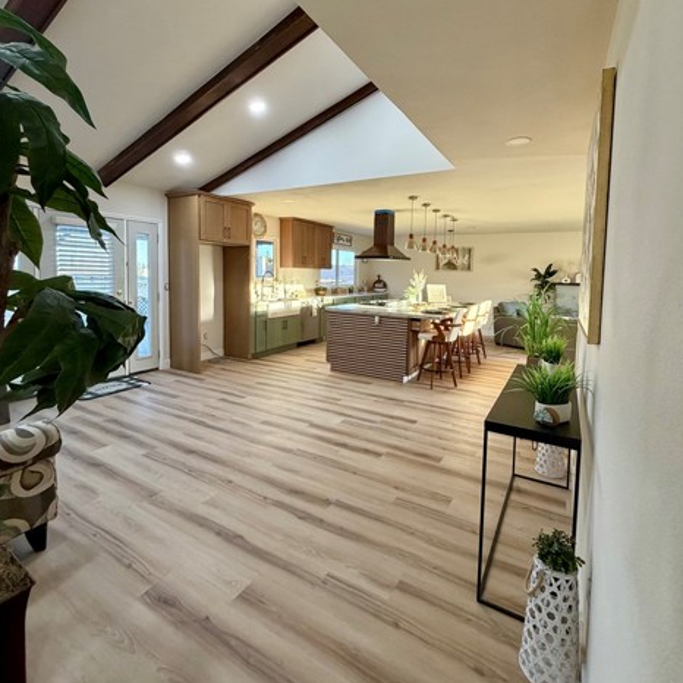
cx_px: 349
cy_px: 299
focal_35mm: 17
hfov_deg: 84.0
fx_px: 379
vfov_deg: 83.6
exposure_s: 1/120
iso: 320
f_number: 2.2
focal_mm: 2.22
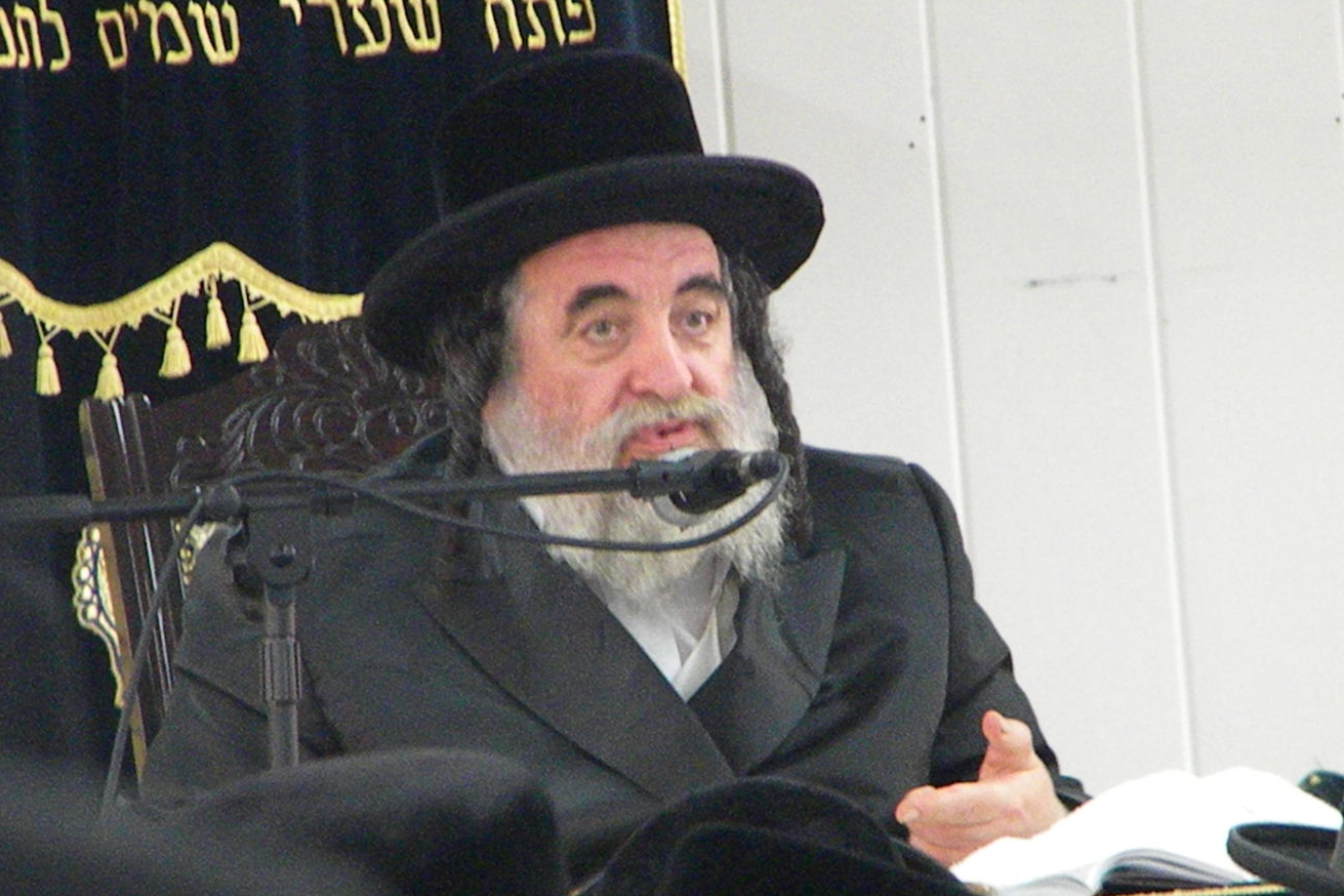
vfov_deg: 3.7
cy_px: 536
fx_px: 13887
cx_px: 662
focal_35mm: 372
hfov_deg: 5.5
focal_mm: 60.7
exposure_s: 1/76.1
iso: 2494
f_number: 5.4
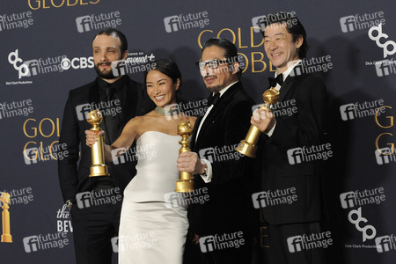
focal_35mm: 80
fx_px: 880
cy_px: 132
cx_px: 198
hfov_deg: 25.4
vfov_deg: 17.1
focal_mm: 80
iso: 2500
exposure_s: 1/125
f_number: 5
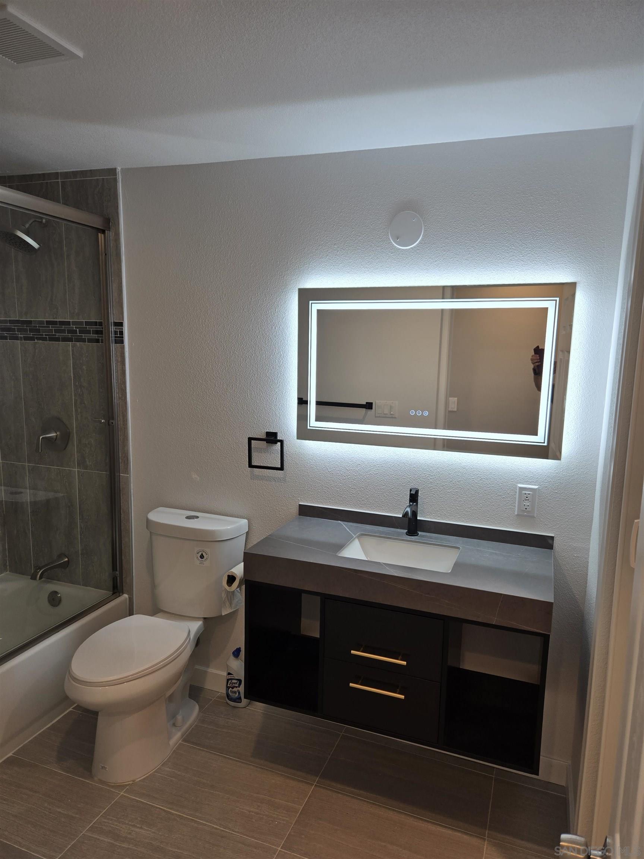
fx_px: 571
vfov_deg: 73.9
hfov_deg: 58.9
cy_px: 430
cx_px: 322
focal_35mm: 23
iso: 50
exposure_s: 1/120
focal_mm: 5.4
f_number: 1.8
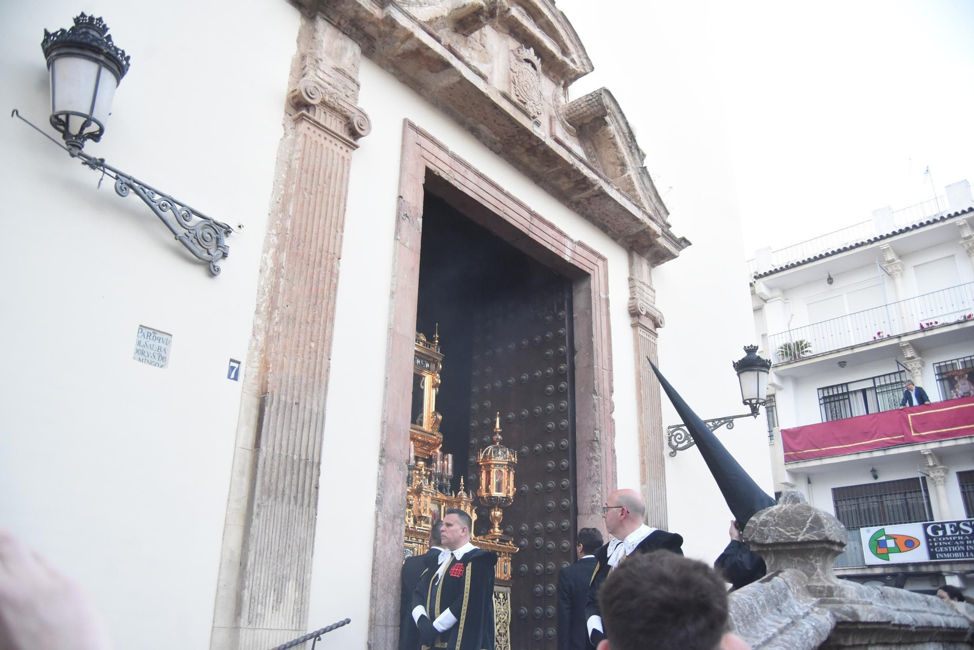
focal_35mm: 29
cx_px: 487
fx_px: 785
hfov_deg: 63.6
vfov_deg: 45.0
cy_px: 325
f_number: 6.3
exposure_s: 1/125
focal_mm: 29
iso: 4000
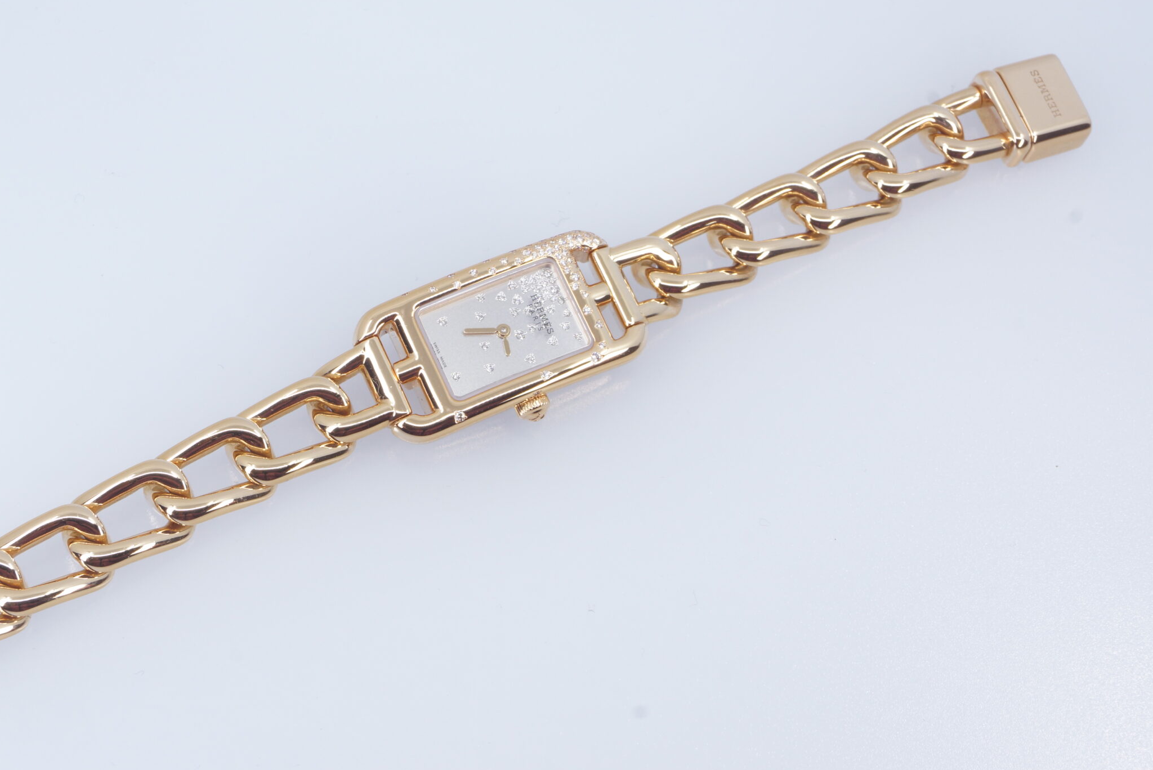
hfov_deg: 26.9
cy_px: 362
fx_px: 2403
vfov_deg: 18.2
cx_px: 451
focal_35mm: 75
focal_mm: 40
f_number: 16
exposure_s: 1/6
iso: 200
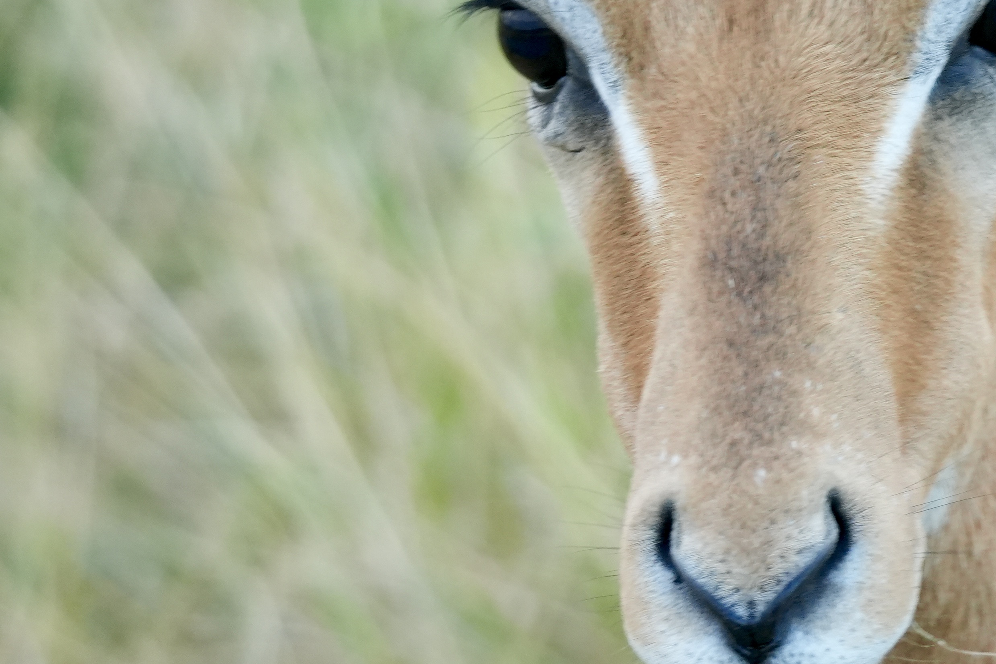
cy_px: -91
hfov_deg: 2.6
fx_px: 22159
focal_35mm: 801
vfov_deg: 1.7
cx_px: 864
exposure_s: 1/100
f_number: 6.3
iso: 1000
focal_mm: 214
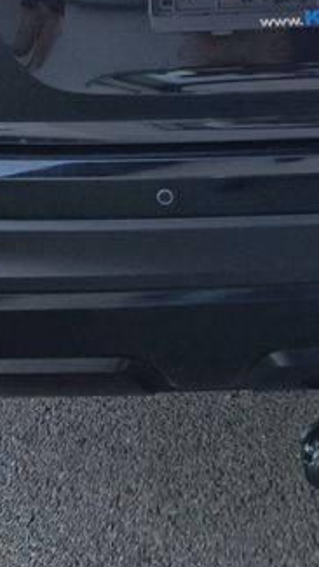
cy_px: -79
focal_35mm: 79
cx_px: 364
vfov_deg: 24.7
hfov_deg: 14.9
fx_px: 1187
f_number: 1.8
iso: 200
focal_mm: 5.4
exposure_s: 1/100
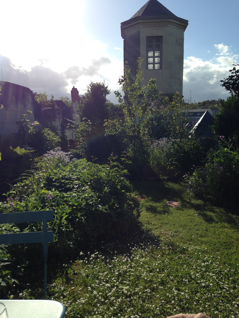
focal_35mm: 33
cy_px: 159
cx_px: 120
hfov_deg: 42.9
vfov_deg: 55.4
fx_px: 304
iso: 50
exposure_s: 1/2169
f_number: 2.4
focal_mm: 4.12
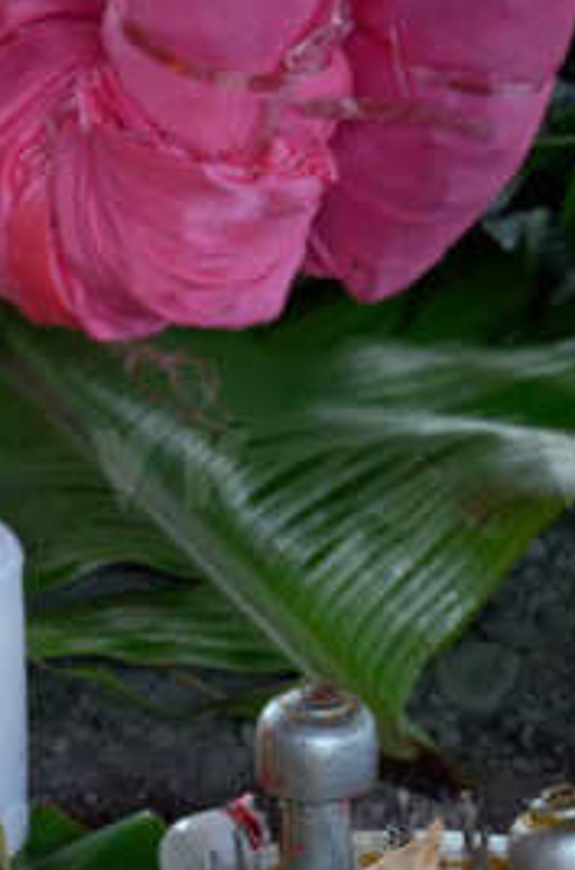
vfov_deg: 3.8
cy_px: 915
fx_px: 12949
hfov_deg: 2.5
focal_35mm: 537
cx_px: 171
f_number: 8
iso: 400
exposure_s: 1/200
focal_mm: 160
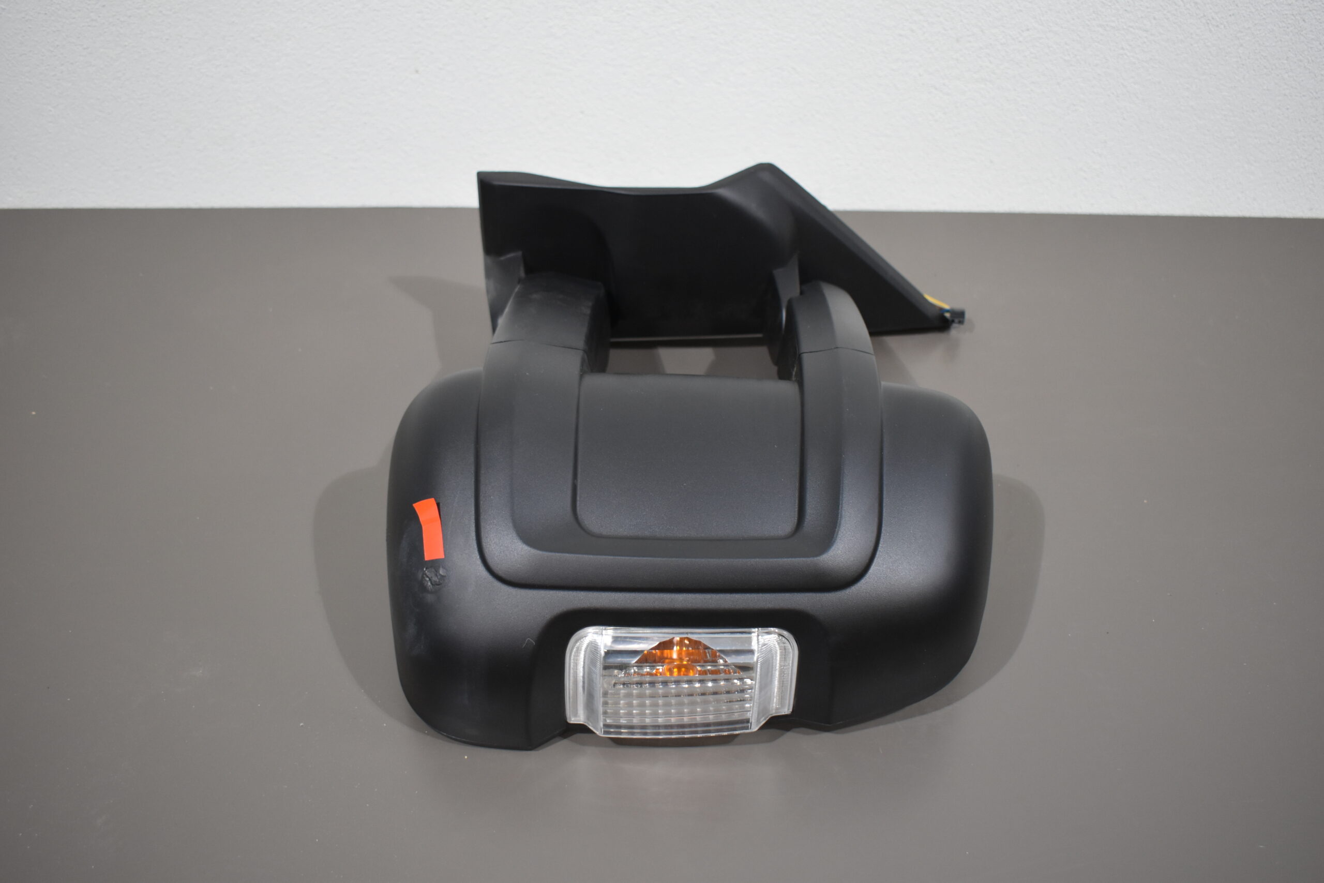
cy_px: 442
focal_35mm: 34
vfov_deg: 38.4
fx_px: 1269
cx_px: 662
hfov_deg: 55.1
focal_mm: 23
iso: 800
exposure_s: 1/125
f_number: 3.8
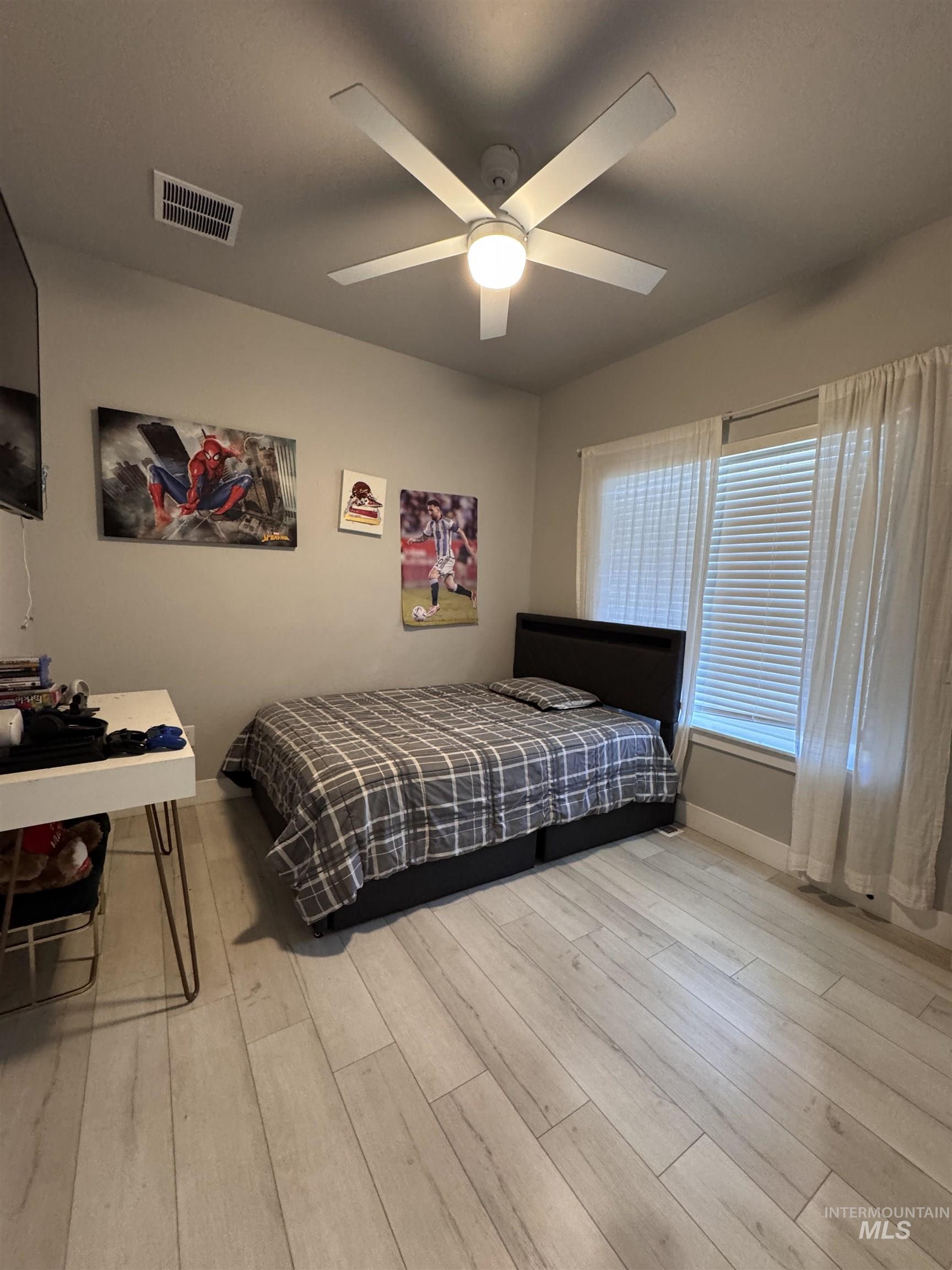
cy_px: 635
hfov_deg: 85.7
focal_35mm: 14
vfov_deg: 102.1
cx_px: 476
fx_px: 513
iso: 500
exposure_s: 1/60
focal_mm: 2.22
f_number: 2.2
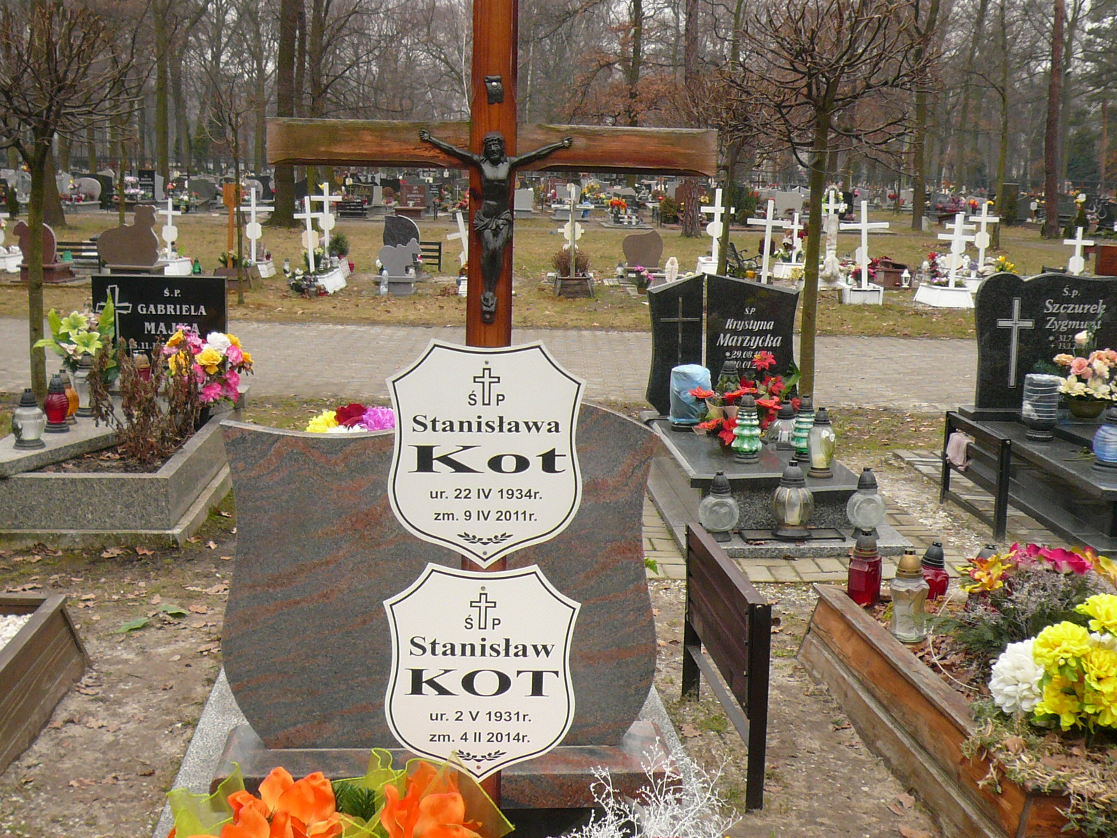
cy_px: 419
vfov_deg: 32.2
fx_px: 1452
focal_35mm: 45
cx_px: 558
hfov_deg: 42.1
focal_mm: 4.9
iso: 100
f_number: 2.9
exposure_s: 1/250
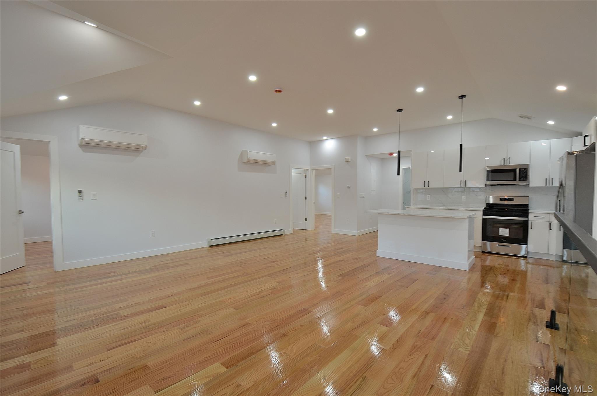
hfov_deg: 100.5
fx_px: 248
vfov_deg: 77.1
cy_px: 198
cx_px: 298
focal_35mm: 15
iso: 100
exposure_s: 1/6
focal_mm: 10
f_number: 7.1
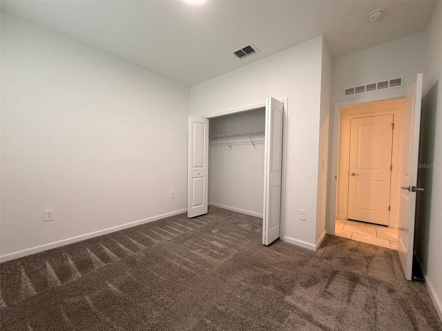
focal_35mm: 14
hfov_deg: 102.1
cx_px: 221
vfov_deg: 85.7
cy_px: 166
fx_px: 179
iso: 160
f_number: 2.2
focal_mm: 2.22
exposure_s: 1/60
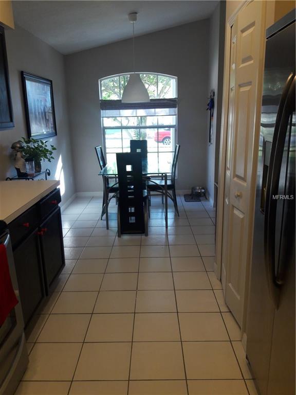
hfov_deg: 49.7
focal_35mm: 28
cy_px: 198
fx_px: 319
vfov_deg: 63.4
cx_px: 148
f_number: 1.9
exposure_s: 1/30
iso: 50
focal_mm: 3.7
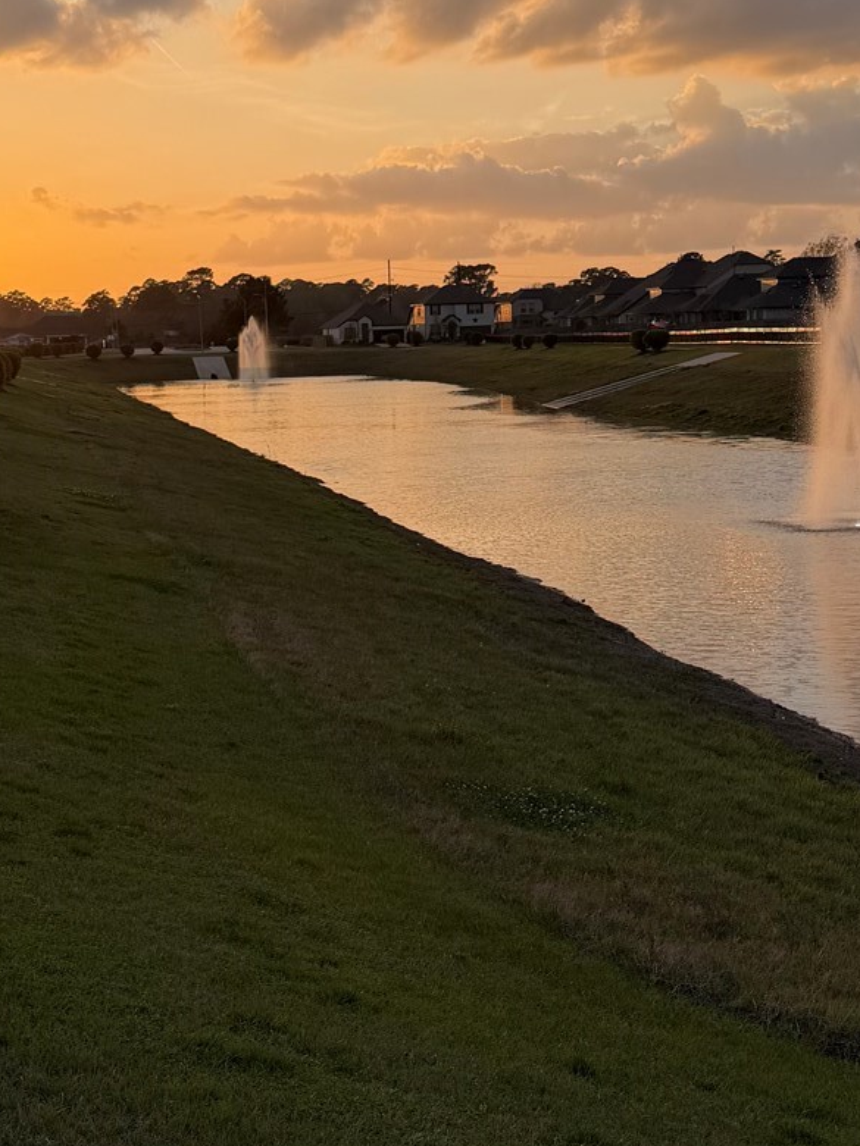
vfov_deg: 30.7
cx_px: 407
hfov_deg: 23.3
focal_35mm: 63
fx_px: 2087
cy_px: 555
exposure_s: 1/1901
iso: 80
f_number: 1.78
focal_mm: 6.76
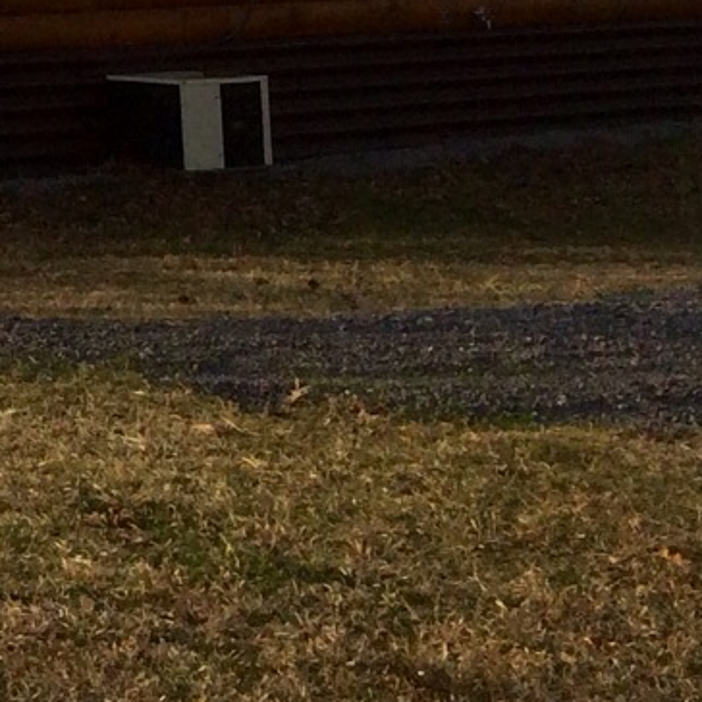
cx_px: -893
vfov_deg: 10.9
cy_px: -596
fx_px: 3419
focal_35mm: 149
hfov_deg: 10.4
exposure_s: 1/1414
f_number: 2.2
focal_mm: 4.12
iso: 40
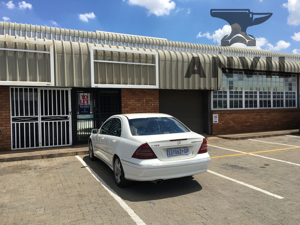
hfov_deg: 61.7
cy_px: 112
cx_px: 150
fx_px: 251
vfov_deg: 48.2
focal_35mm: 29
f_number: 2.2
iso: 25
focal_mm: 4.15
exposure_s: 1/1972
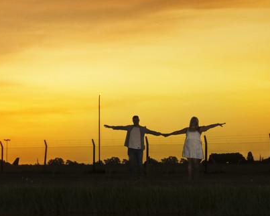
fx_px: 871
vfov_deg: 14.0
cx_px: -37
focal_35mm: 109
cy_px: 198
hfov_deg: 17.0
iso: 800
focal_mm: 26
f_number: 16
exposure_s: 1/50
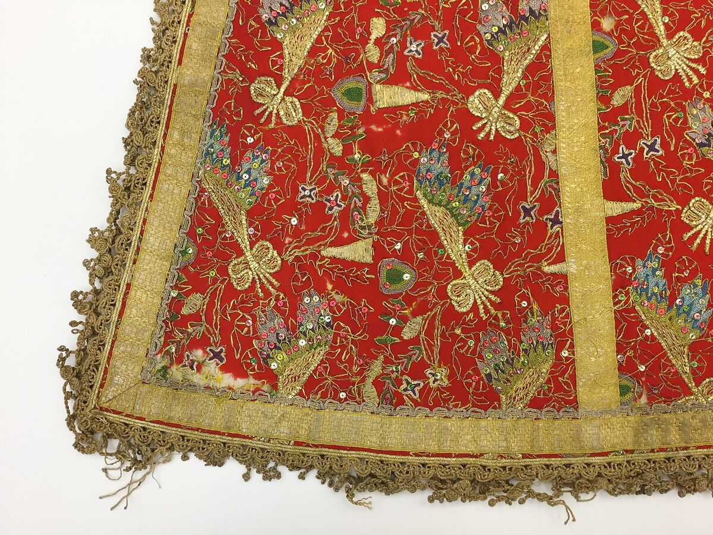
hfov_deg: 58.4
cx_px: 356
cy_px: 268
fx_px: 639
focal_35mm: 31
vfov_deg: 45.4
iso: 25
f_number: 2.4
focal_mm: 3.3
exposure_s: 1/40
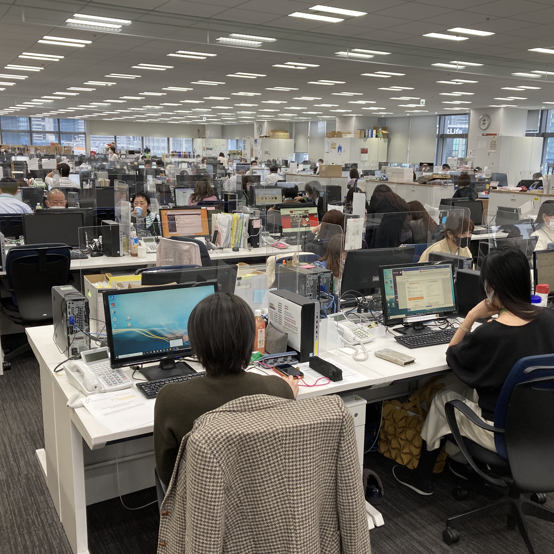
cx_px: 295
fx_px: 616
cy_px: 282
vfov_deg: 48.4
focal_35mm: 34
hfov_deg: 48.4
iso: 64
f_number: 1.8
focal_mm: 3.99
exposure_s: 1/50
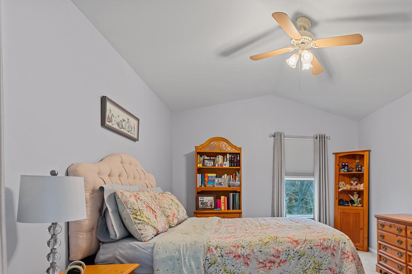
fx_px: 263
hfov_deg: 72.9
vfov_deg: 53.6
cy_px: 191
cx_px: 286
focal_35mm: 23
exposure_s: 1/2.5
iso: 400
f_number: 8
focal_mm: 16
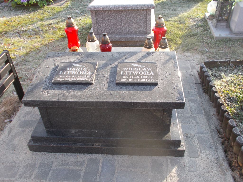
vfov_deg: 41.8
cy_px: 91
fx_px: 239
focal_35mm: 34
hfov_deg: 54.0
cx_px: 122
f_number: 3.6
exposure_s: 1/125
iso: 80
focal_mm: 6
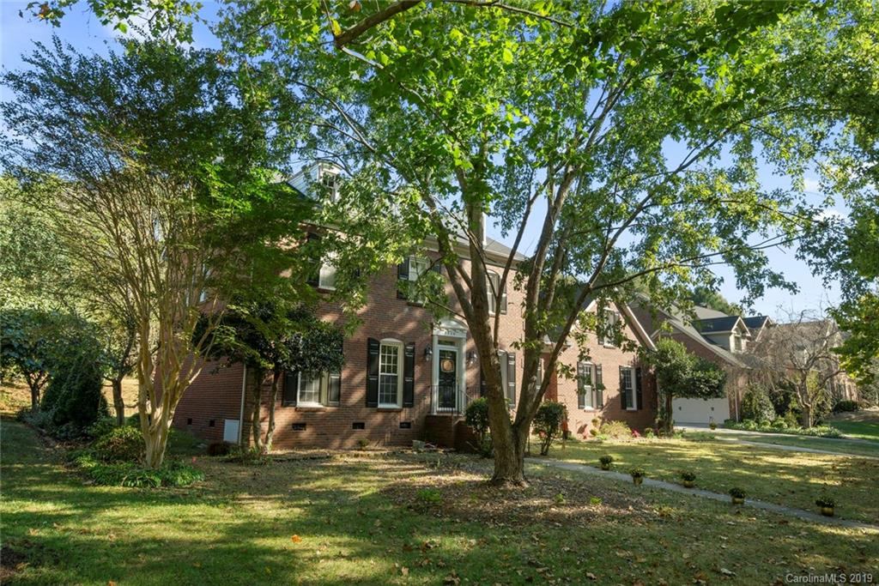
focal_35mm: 24
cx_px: 440
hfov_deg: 73.7
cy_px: 293
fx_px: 586
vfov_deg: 53.1
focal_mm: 24
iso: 100
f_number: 8
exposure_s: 1/20
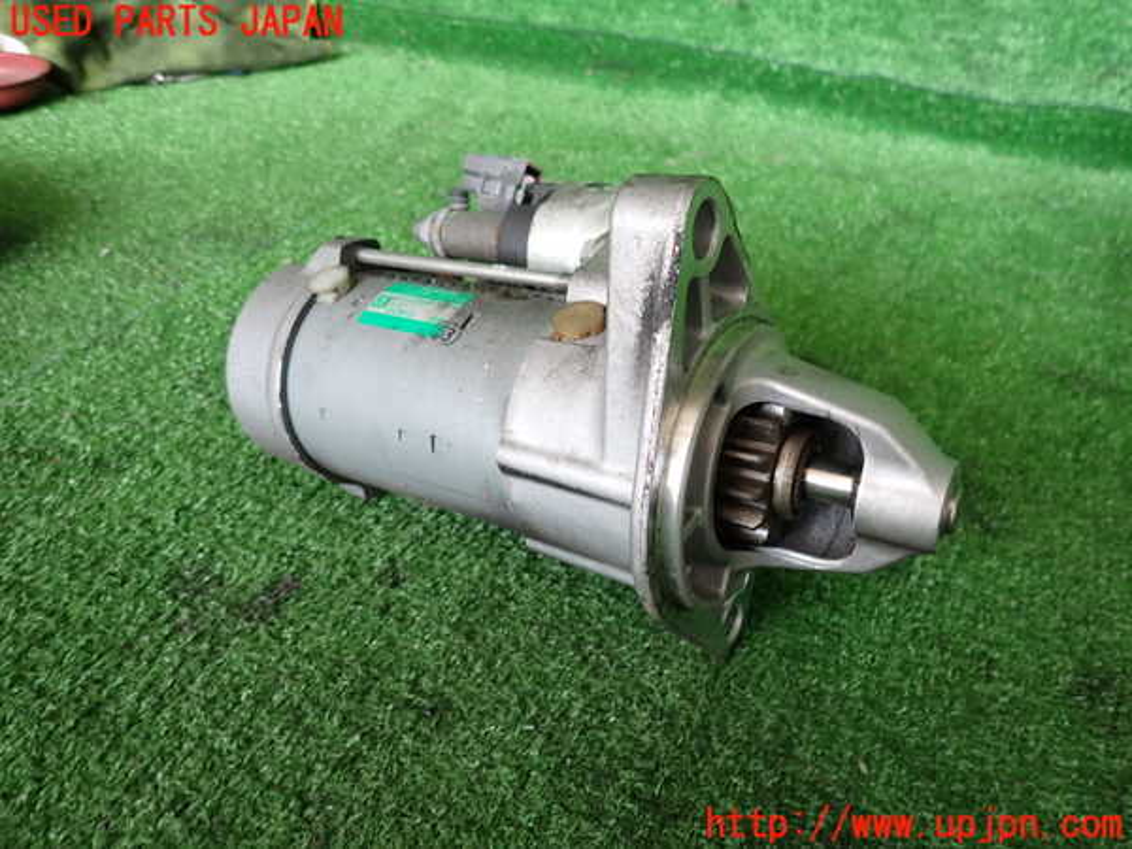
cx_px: 566
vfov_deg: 54.9
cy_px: 424
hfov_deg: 69.4
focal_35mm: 25
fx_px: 818
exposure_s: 1/60
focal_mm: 4.5
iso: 160
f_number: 2
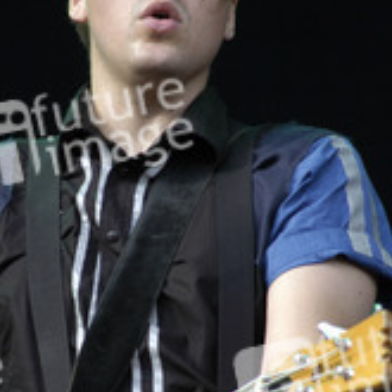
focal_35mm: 617
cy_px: 254
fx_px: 7905
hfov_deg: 2.8
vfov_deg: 2.8
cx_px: 140
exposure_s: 1/200
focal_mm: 200
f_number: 5.6
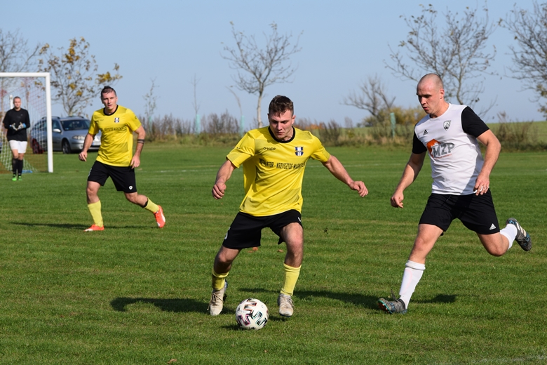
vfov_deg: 8.3
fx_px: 2507
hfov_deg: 12.5
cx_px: 274
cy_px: 182
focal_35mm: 165
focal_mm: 110
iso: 400
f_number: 7.1
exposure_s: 1/1600
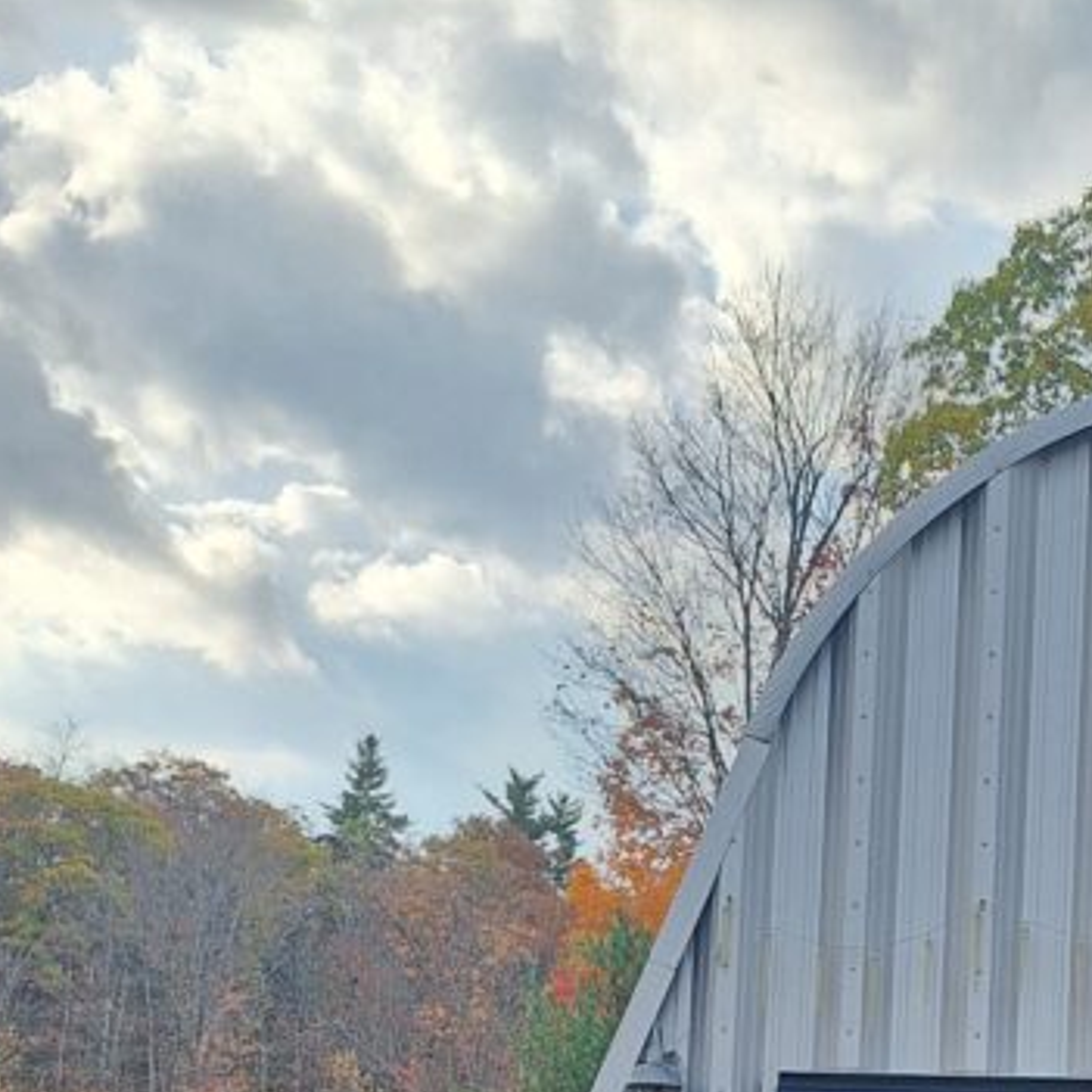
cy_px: 1249
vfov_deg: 20.7
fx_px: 2820
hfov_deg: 21.7
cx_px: 806
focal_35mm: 79
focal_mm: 5.54
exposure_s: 1/678
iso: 40
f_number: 1.8
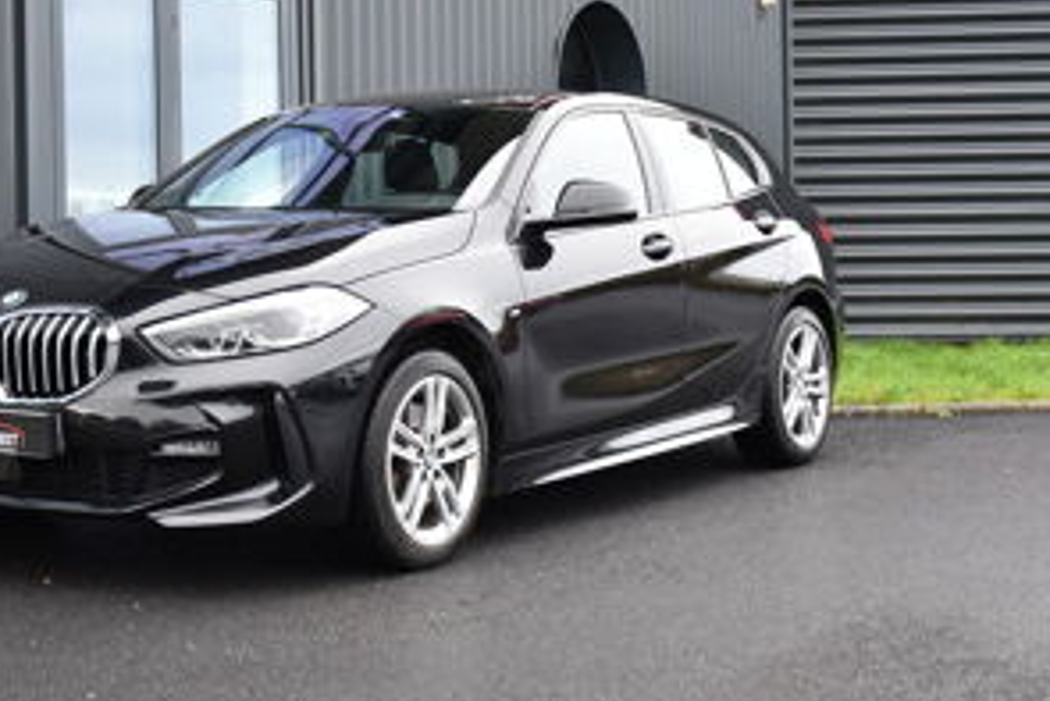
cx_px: 367
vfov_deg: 20.6
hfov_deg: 30.4
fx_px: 1920
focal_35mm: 66
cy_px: 214
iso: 400
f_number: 4.5
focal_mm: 27
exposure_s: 1/100
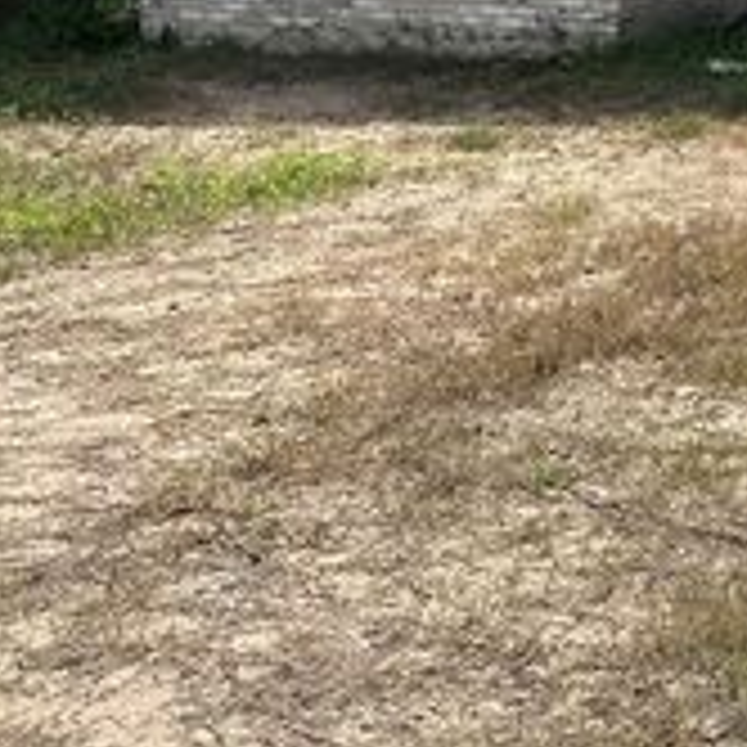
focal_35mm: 64
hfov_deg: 22.6
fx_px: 1563
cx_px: 1080
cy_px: -83
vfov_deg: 24.9
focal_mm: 6.86
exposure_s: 1/3861
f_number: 1.78
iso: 80
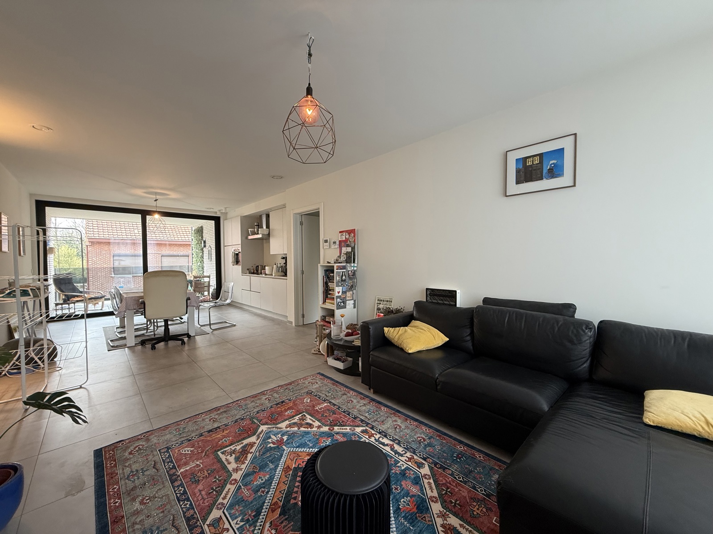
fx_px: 288
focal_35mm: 14
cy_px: 267
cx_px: 356
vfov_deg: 85.7
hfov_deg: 102.1
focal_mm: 2.22
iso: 200
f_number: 2.2
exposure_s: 1/100
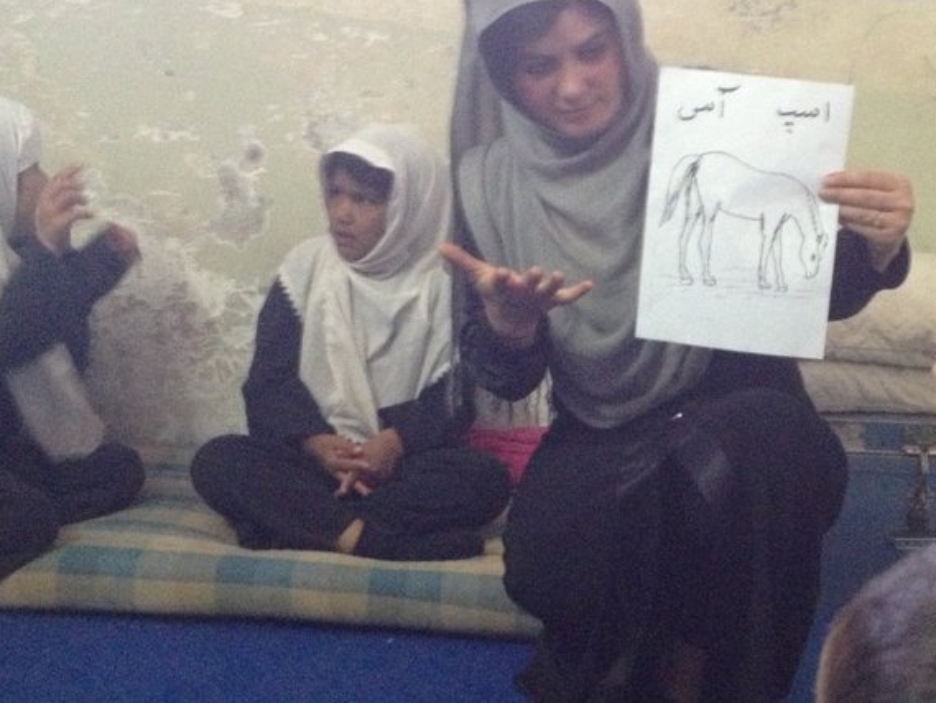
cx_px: 671
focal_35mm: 63
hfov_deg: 30.3
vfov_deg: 23.3
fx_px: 1704
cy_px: 338
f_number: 2.4
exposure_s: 1/20
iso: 400
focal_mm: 4.28
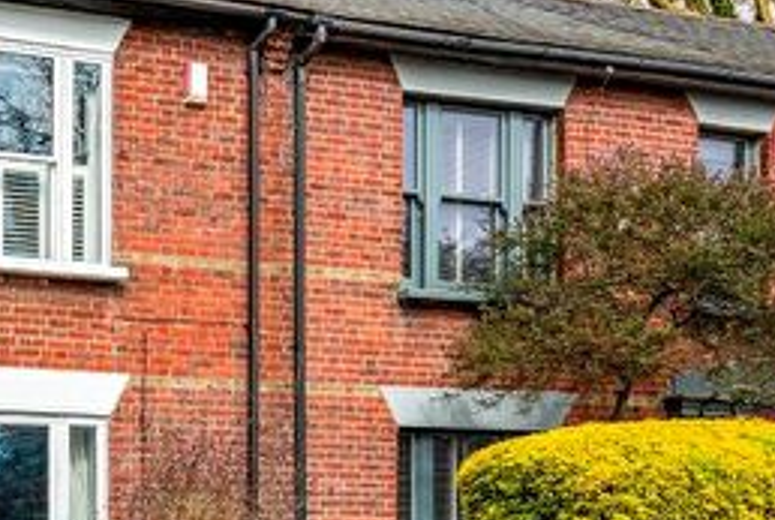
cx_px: -135
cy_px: 310
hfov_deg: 27.5
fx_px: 1402
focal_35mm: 65
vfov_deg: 21.0
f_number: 7.1
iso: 400
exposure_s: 1/800
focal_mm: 24
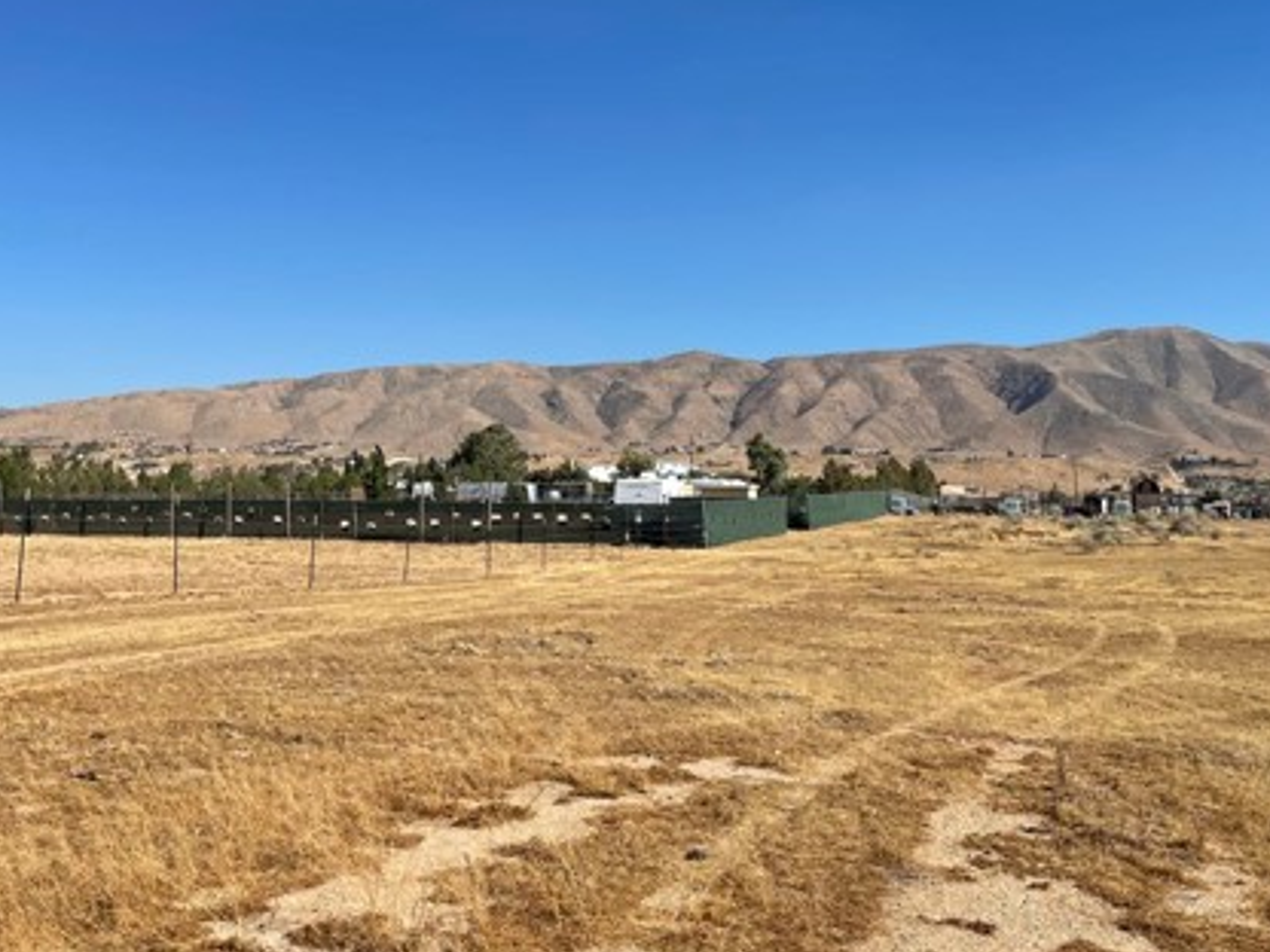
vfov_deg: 35.7
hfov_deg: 46.6
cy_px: 348
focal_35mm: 40
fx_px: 1468
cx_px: 528
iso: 32
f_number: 1.6
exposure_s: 1/4292
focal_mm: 4.2
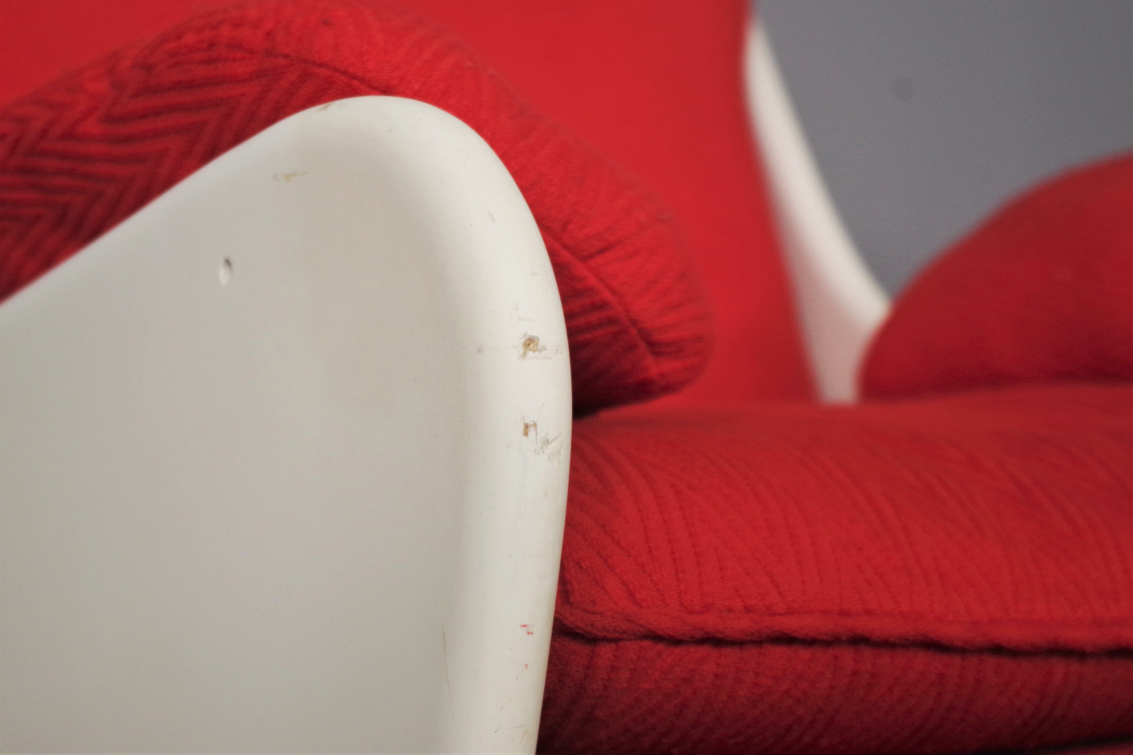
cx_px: 566
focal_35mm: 75
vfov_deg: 18.2
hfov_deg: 27.0
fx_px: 2360
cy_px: 378
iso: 800
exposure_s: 1/100
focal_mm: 50
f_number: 5.6
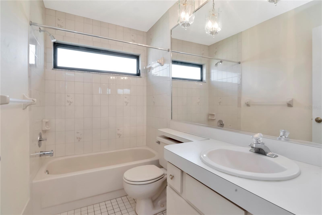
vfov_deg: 72.0
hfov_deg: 95.0
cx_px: 161
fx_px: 148
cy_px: 108
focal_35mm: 16
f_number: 16
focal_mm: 11
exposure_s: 1/20
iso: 1000
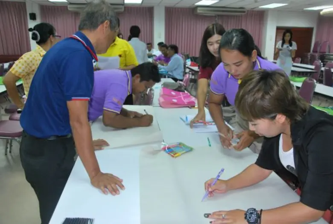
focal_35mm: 32
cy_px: 112
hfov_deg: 59.4
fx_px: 292
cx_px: 166
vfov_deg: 41.9
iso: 800
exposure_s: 1/100
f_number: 5
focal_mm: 21
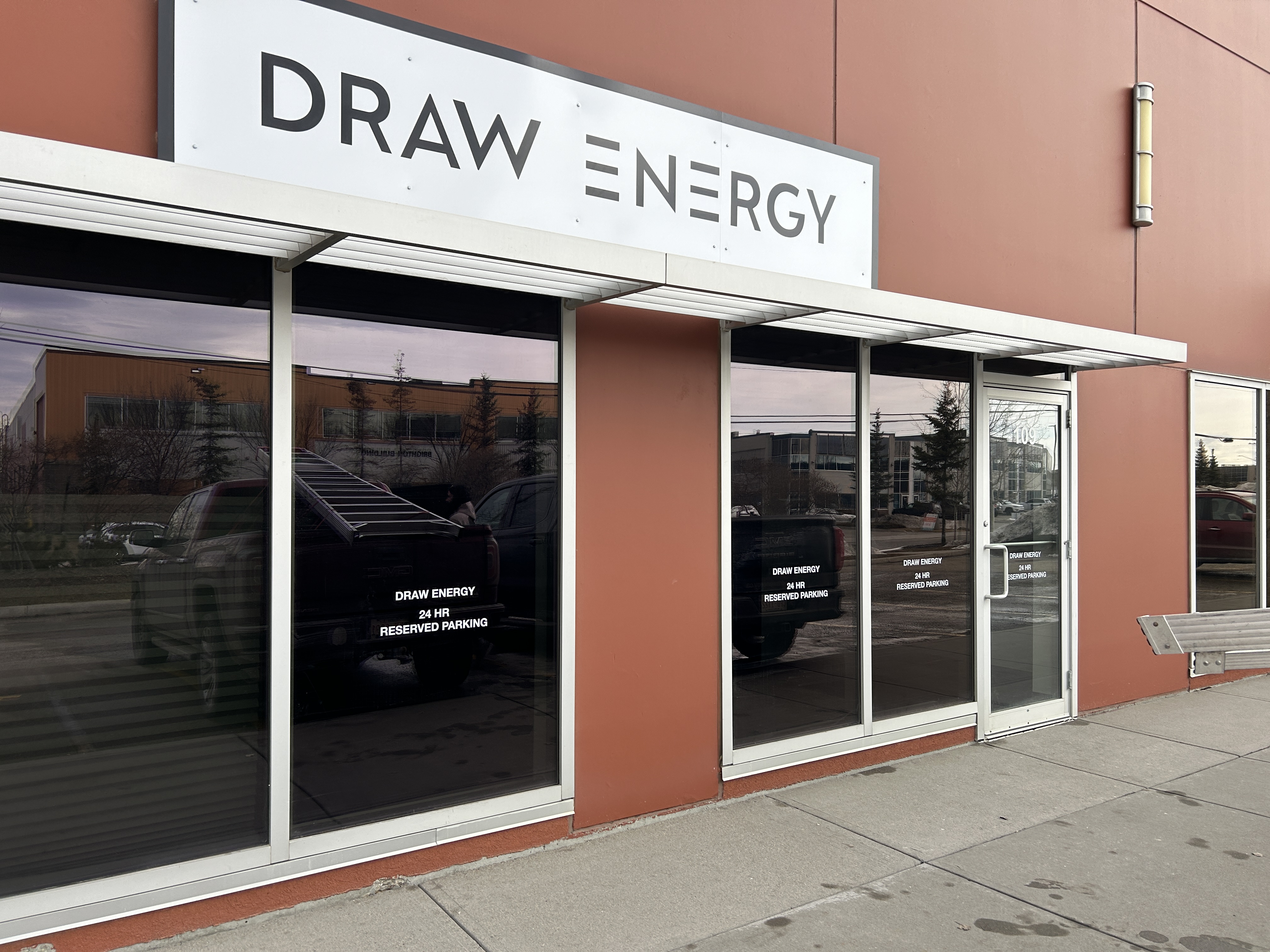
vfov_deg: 53.1
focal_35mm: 26
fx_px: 954
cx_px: 635
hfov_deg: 67.3
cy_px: 476
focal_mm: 5.7
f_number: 1.5
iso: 50
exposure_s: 1/674
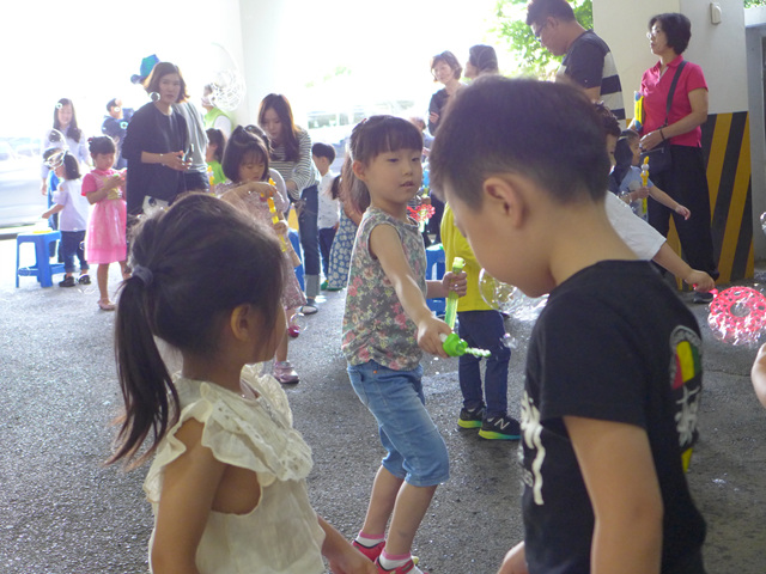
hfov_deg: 38.2
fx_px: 1106
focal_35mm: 50
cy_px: 287
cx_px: 383
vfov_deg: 29.1
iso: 500
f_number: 1.9
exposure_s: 1/160
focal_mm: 9.8
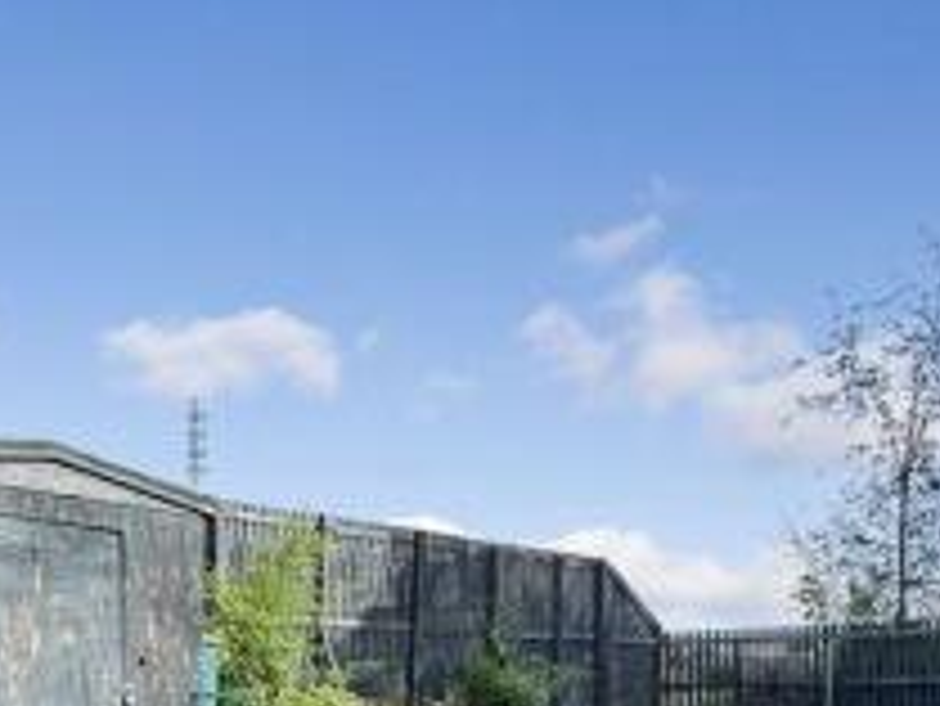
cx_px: 214
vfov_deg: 34.0
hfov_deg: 45.8
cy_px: 686
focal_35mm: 39
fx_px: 1060
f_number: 2.2
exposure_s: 1/1949
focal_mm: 2.22
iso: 40
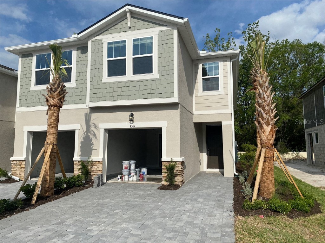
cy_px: 122
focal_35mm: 26
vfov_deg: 53.1
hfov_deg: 67.3
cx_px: 162
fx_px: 244
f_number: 1.8
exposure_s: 1/6757
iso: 32
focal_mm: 4.25
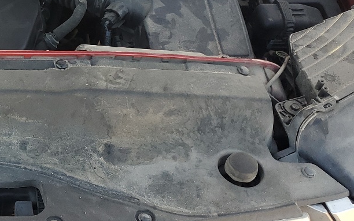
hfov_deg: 25.9
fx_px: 695
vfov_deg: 18.1
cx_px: -59
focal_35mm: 72
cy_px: 77
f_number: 1.5
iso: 50
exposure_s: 1/208
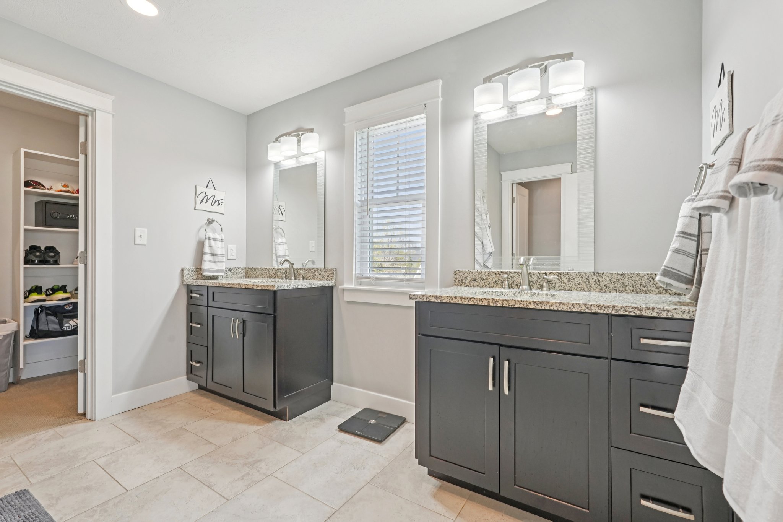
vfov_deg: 73.7
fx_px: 348
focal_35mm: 16
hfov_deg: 96.7
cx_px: 392
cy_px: 261
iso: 200
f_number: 8
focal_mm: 16
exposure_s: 1/30
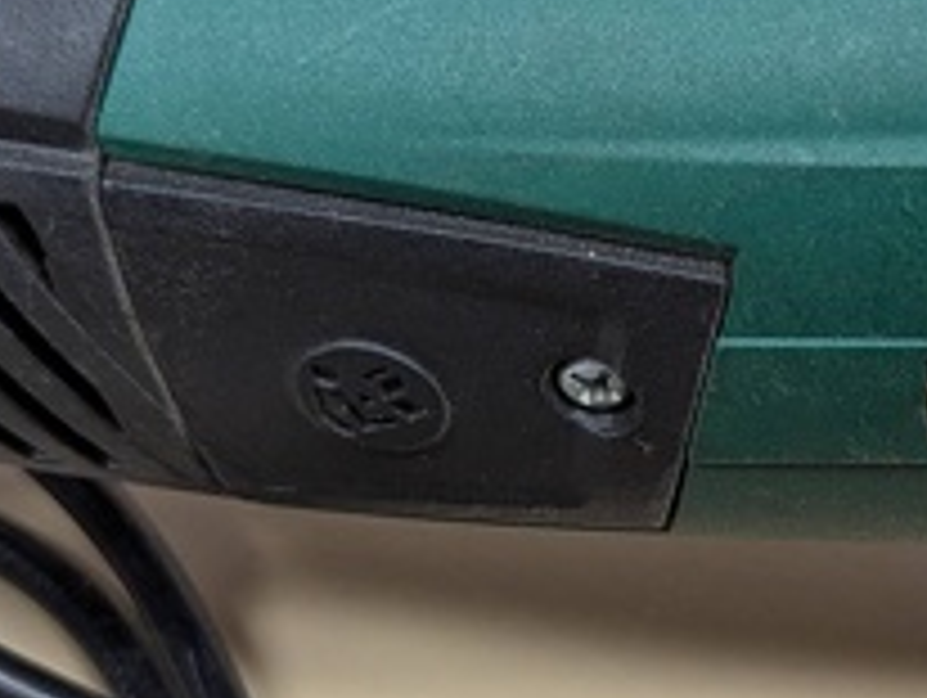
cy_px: 473
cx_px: 778
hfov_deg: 21.0
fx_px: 2467
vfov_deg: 16.1
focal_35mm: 92
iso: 263
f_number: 1.85
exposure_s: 1/100
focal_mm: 6.81
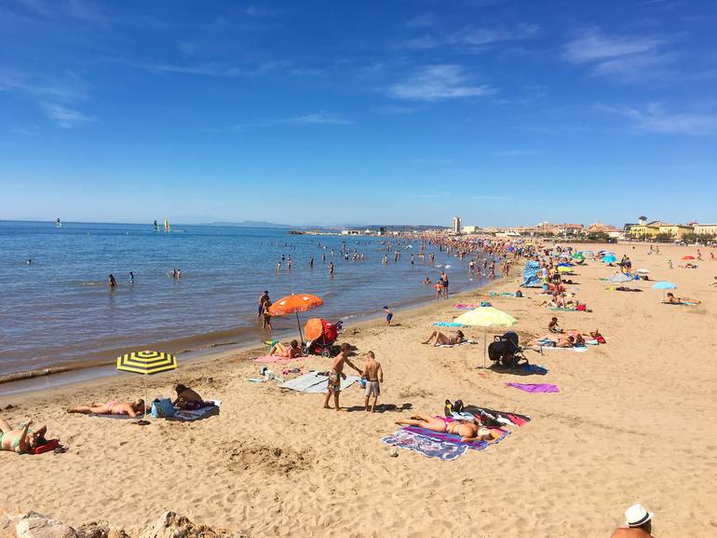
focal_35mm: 29
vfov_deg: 48.2
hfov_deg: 61.7
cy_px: 269
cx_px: 358
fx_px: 600
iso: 25
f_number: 2.2
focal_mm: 4.15
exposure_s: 1/2079
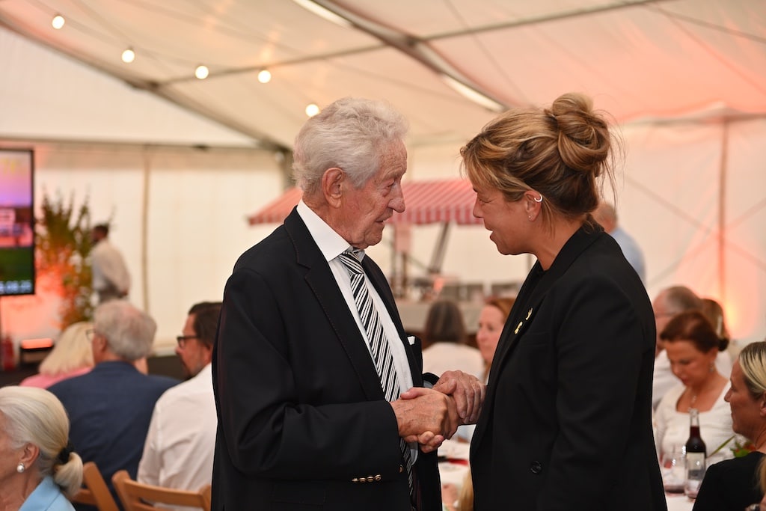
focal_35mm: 66
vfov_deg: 20.6
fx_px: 1404
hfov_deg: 30.5
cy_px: 256
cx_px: 383
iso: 140
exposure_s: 1/100
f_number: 2.8
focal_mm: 66
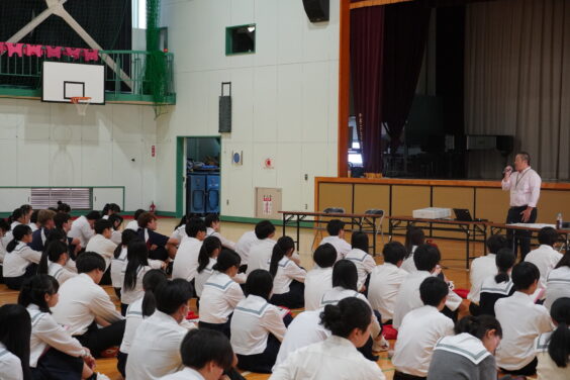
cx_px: 285
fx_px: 1187
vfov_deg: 18.2
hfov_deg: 27.0
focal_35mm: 75
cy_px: 190
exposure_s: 1/160
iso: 2500
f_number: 5
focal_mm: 50
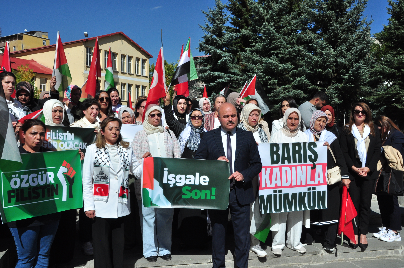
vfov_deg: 36.8
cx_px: 202
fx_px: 404
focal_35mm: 36
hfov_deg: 53.2
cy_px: 134
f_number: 14
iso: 400
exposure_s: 1/800
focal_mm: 24
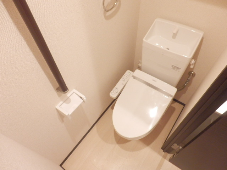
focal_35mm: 24
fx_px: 157
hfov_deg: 71.6
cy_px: 85
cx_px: 114
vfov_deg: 56.8
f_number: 3
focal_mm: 4.2
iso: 500
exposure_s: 1/30
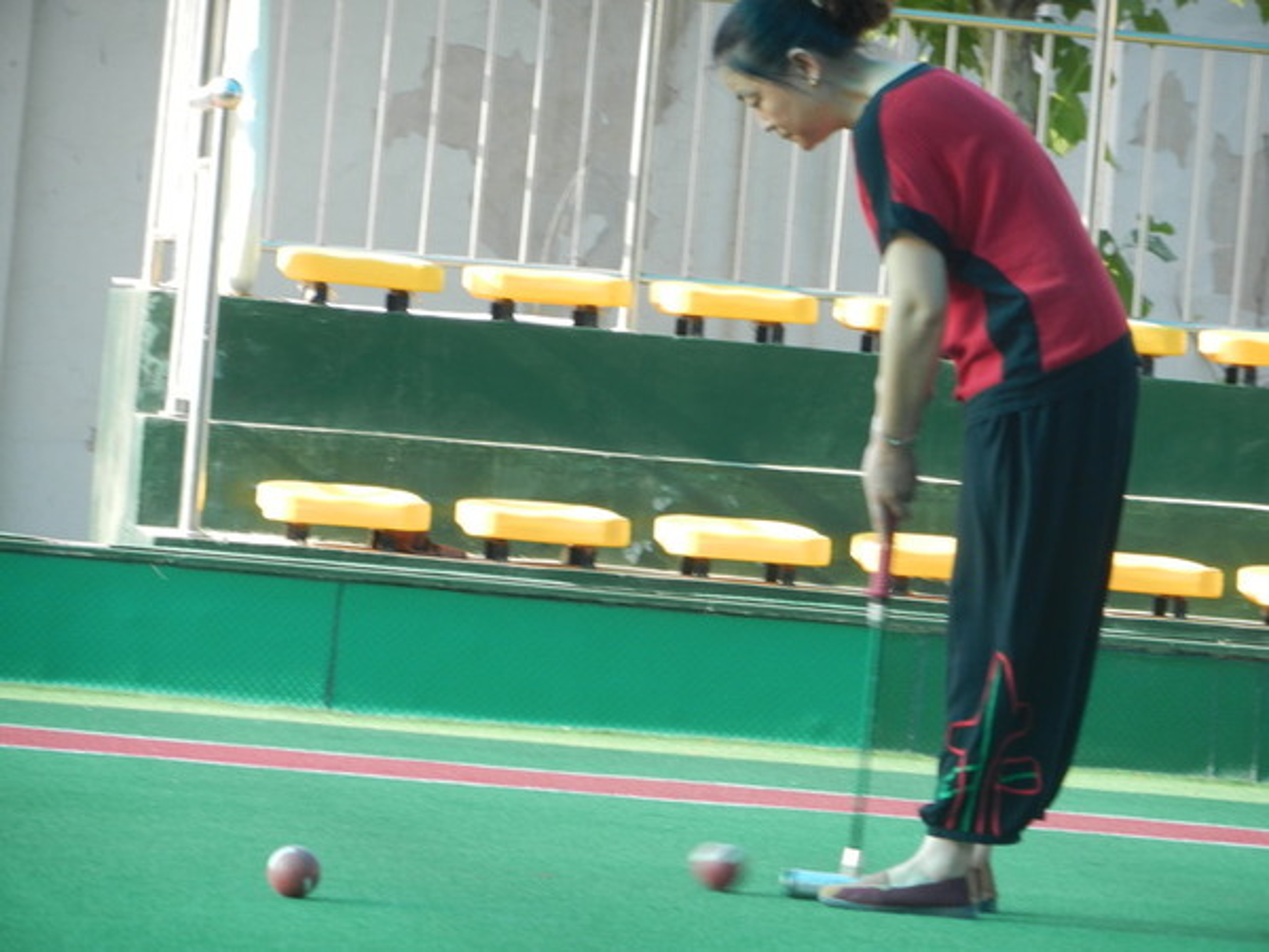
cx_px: 634
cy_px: 476
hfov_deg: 7.9
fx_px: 9238
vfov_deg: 5.9
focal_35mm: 252
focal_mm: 45.3
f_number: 5.3
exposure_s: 1/100
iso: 160
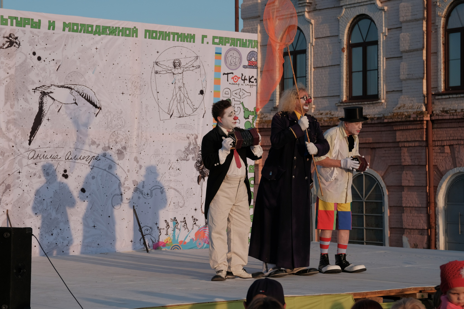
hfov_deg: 24.5
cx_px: 232
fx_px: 1070
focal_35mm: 83
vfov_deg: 16.5
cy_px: 154
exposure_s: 1/600
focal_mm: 55
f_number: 5.6
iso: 200
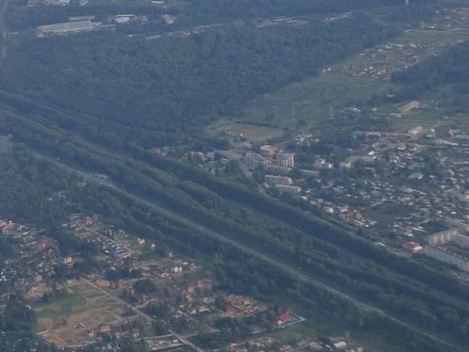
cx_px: -27
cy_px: -55
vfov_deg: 10.0
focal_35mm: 146
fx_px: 1978
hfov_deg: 13.3
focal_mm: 8.18
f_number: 4.5
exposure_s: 1/250
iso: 80
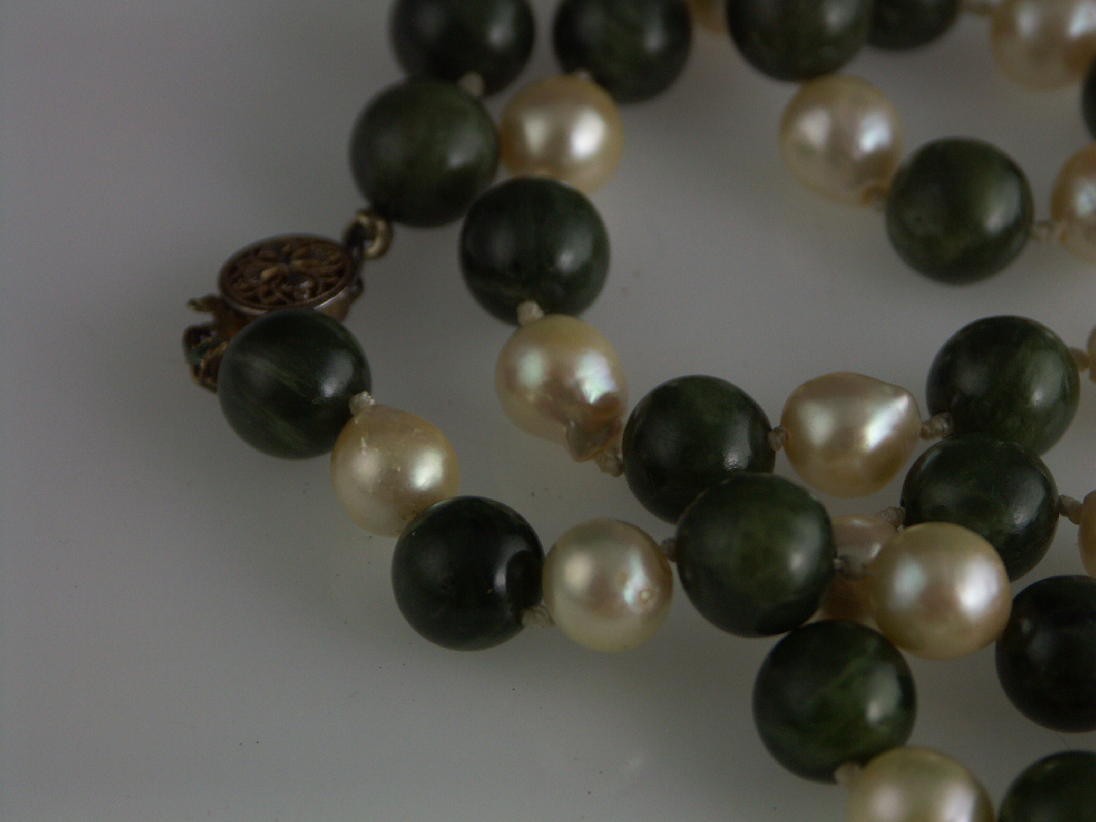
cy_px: 411
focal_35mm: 199
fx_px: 6301
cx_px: 548
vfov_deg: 7.5
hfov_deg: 9.9
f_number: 3.2
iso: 100
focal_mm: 50.8
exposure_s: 1/160
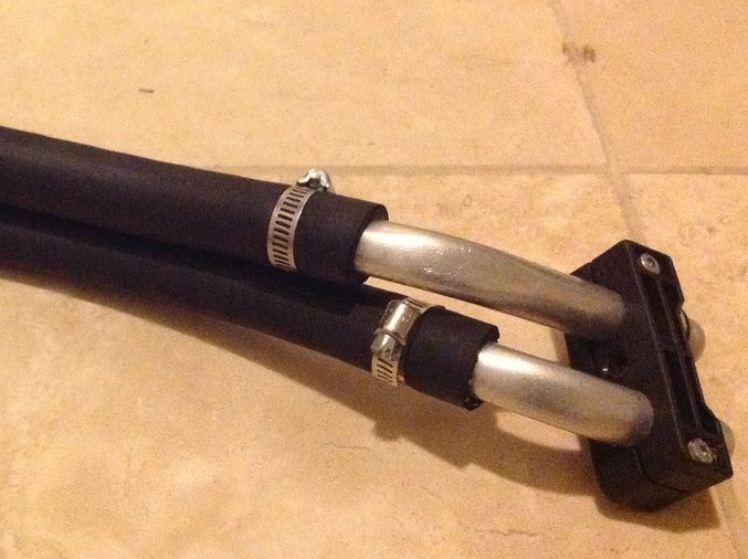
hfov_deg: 30.5
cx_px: 158
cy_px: 278
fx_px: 1338
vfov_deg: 23.6
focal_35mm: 62
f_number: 2.4
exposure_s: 1/15
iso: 800
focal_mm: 4.28
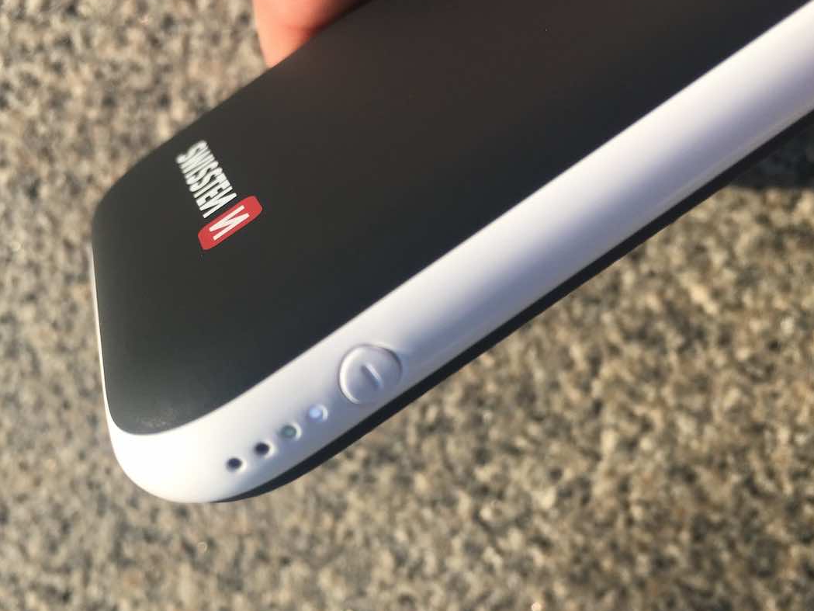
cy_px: 361
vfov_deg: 36.7
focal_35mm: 39
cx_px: 336
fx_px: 917
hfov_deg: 47.6
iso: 25
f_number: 2.2
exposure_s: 1/1183
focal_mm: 4.15
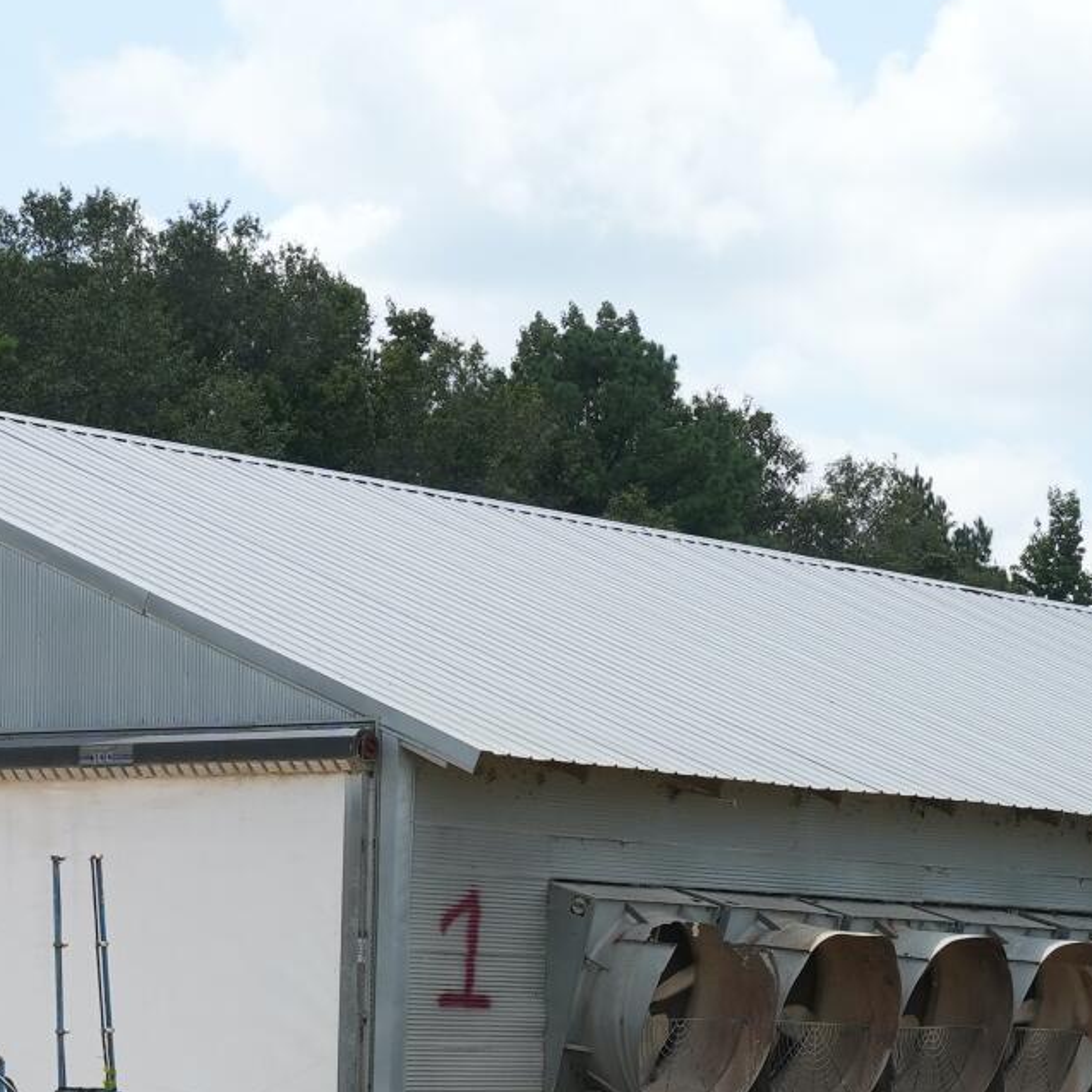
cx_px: 999
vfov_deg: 12.7
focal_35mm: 136
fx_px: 4854
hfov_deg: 12.7
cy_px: 1056
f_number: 8
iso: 320
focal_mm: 34
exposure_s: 1/640
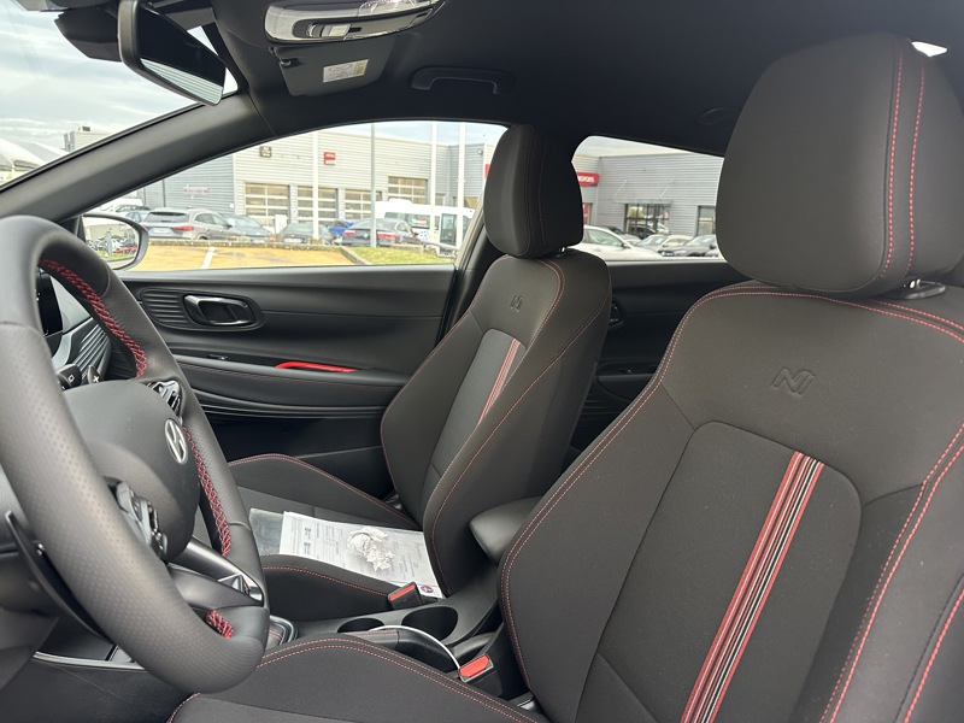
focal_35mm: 24
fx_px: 668
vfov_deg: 56.8
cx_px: 482
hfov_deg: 71.6
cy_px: 362
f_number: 1.78
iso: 320
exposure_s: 1/60
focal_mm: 6.86
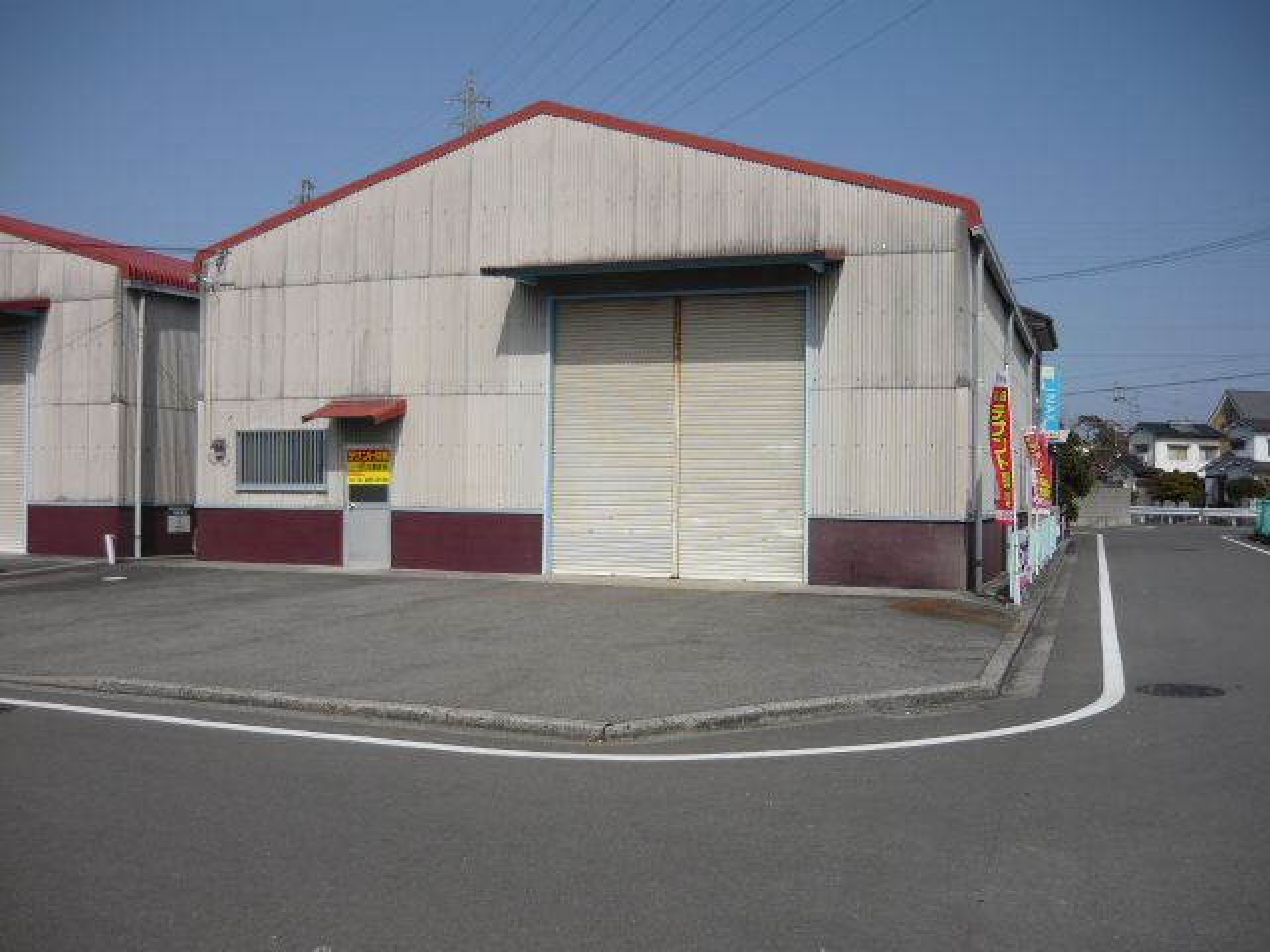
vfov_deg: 42.9
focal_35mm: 33
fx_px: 1211
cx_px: 635
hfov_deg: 55.4
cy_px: 476
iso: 100
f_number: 8
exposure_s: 1/400
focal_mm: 5.5
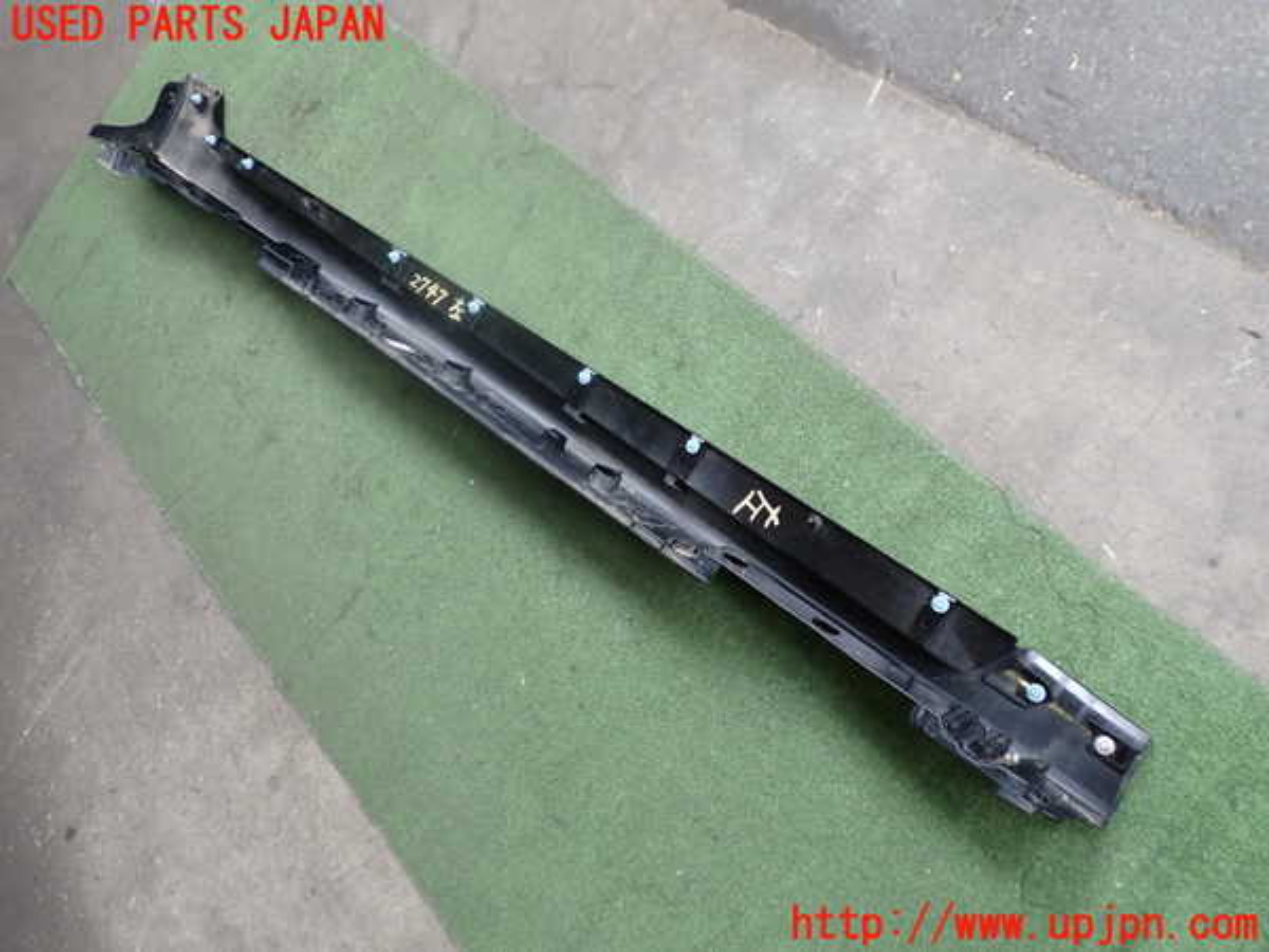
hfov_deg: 60.0
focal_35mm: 30
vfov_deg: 46.8
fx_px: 1100
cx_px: 634
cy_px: 476
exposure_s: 1/125
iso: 160
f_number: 2.3
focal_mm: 5.4
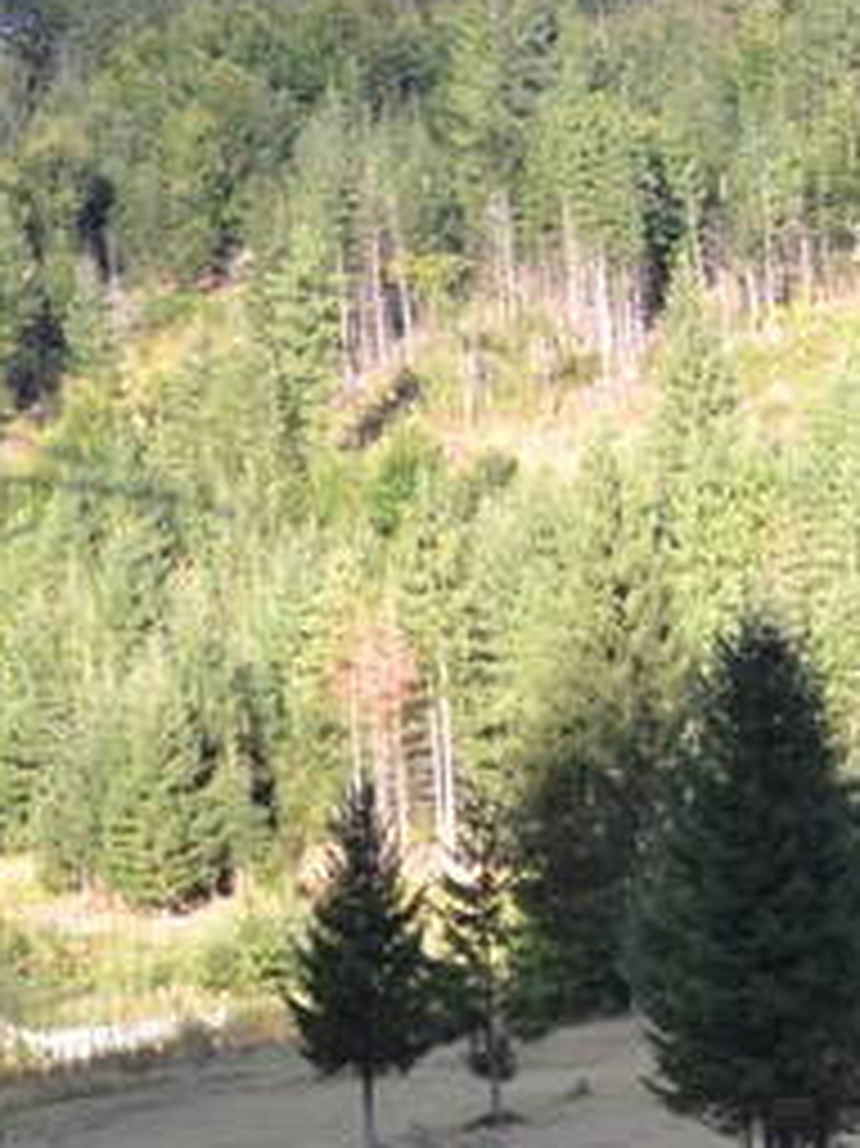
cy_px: 1177
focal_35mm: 181
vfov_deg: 10.8
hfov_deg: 7.8
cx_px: 1747
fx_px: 6001
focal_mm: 40
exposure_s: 1/60
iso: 560
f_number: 4.5
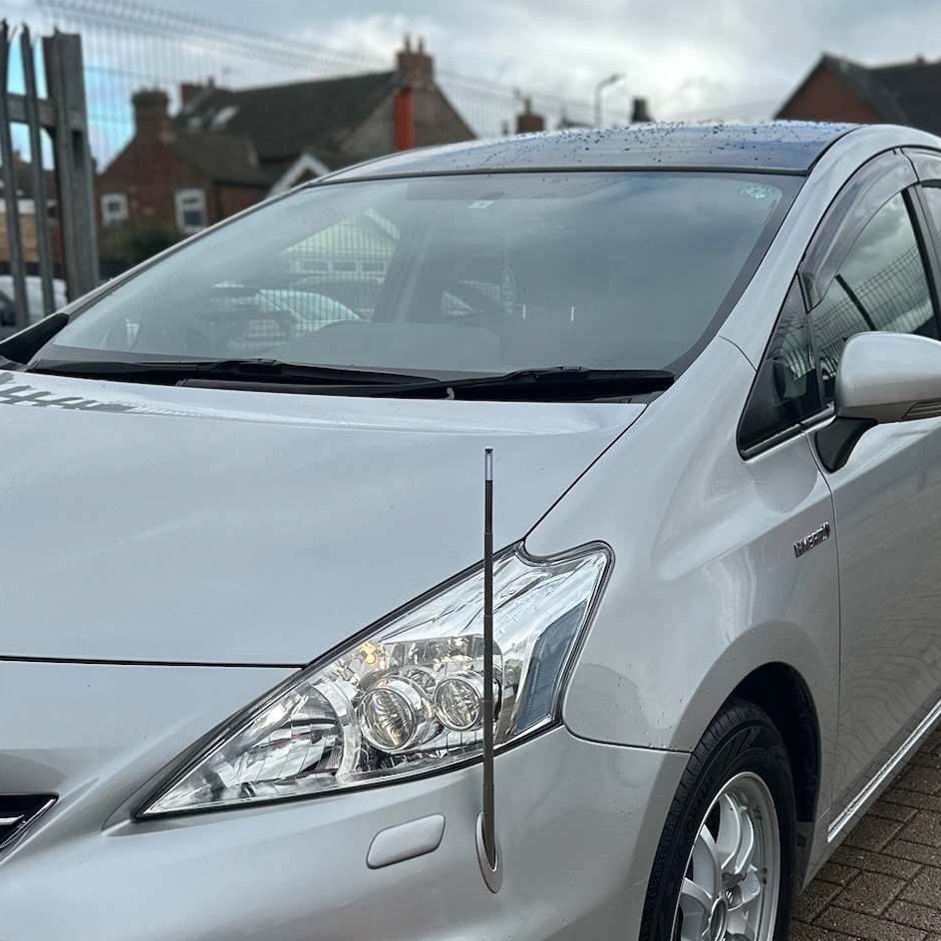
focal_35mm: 46
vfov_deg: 36.6
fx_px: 1415
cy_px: 575
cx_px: 560
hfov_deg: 36.7
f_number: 1.78
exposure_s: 1/2660
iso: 80
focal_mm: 6.86
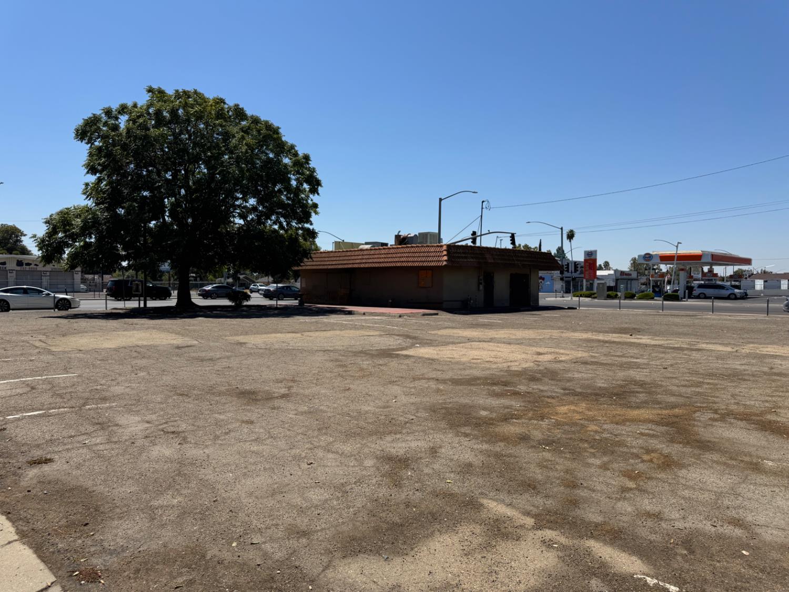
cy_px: 296
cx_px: 394
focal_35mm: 24
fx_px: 547
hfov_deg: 71.6
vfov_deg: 56.8
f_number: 1.78
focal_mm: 6.76
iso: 80
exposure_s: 1/7092
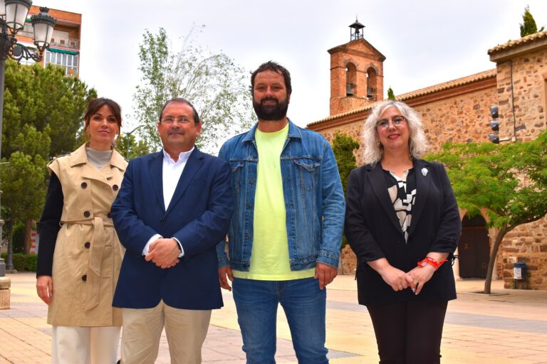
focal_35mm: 42
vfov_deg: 31.9
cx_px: 274
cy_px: 182
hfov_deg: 46.4
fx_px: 638
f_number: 8
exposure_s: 1/200
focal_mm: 28
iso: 100
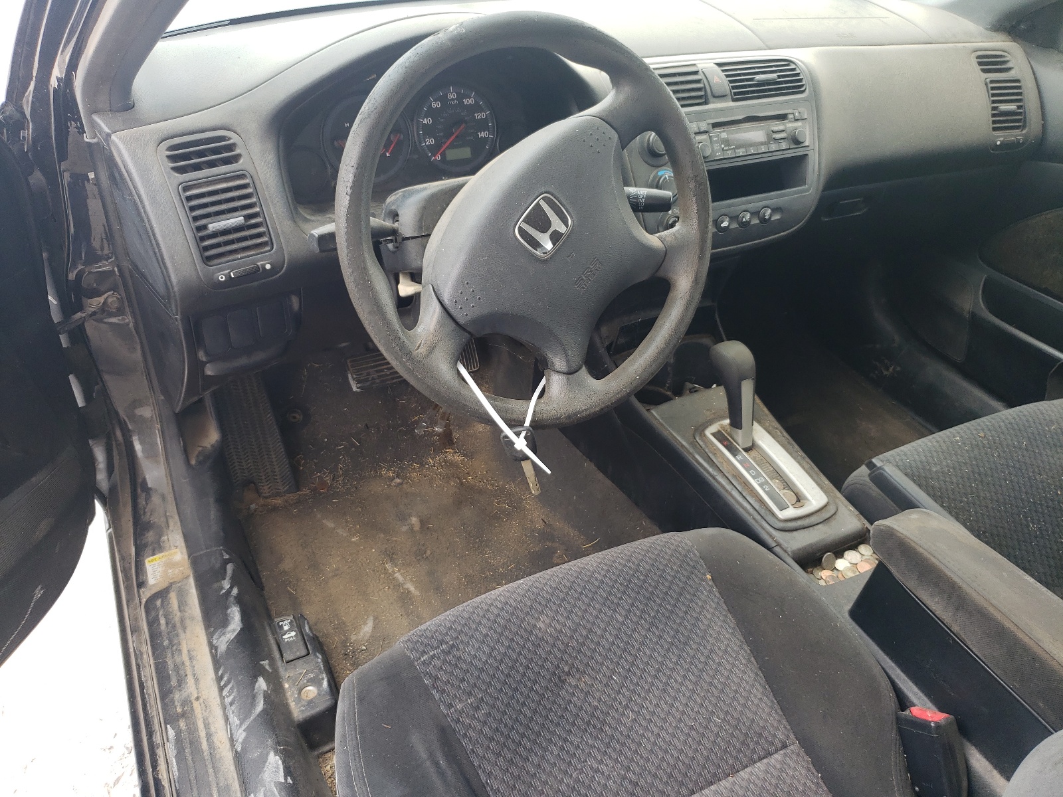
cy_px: 398
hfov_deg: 67.3
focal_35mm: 26
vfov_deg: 53.1
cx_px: 532
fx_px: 798
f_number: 1.5
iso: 50
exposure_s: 1/159
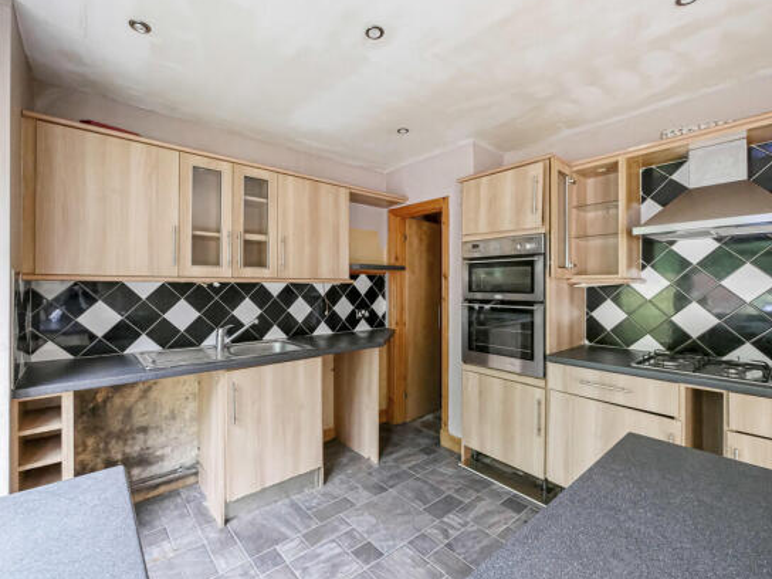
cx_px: 368
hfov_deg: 98.1
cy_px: 292
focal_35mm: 15
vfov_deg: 81.7
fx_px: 335
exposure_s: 1/60
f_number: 4
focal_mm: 7
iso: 3200
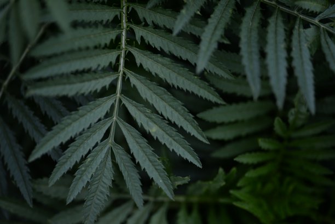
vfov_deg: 14.9
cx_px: 168
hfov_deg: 22.1
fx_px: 857
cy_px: 112
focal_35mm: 92
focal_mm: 92
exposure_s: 1/200
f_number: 2.8
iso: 100
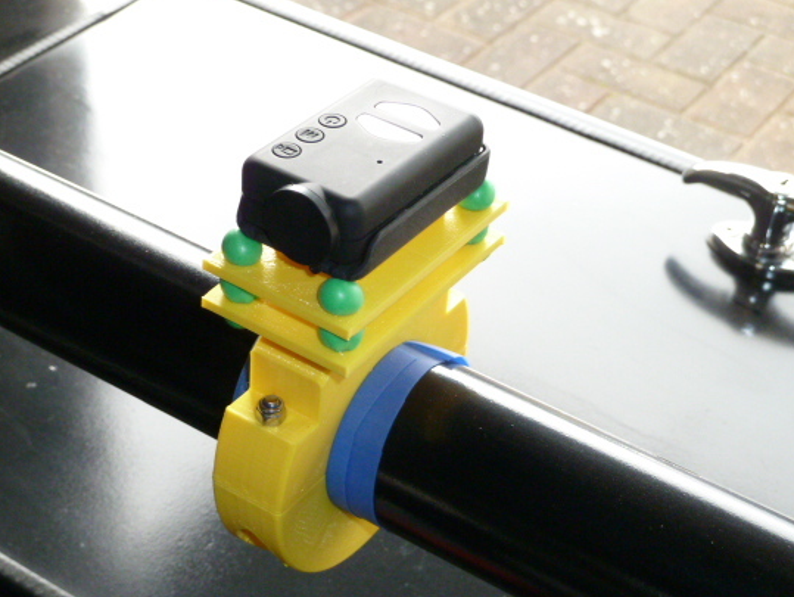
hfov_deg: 27.7
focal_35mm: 70
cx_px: 354
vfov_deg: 21.0
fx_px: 1607
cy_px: 343
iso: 400
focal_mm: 9.7
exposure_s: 1/60
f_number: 3.9
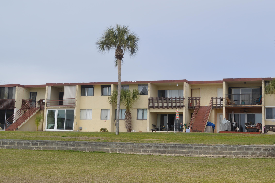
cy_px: 76
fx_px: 420
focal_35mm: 55
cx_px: 171
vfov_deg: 24.5
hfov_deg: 36.1
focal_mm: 26
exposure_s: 1/250
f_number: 8
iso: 100
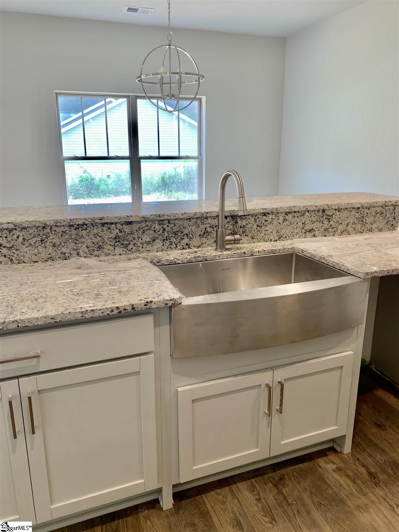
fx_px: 400
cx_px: 200
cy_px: 266
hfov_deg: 53.1
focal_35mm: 26
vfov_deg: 67.3
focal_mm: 4.25
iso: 50
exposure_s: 1/60
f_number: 1.8
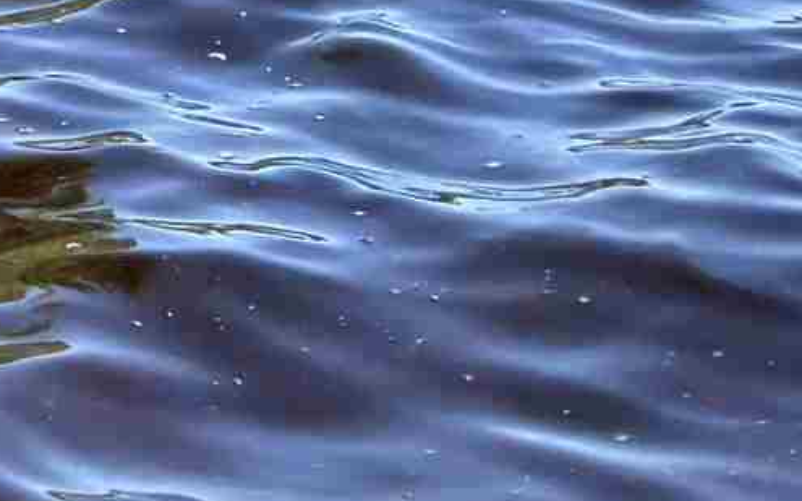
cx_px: -855
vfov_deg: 7.1
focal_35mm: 171
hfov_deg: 11.0
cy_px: -796
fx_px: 3736
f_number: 1.6
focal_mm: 5.96
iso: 50
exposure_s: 1/1220
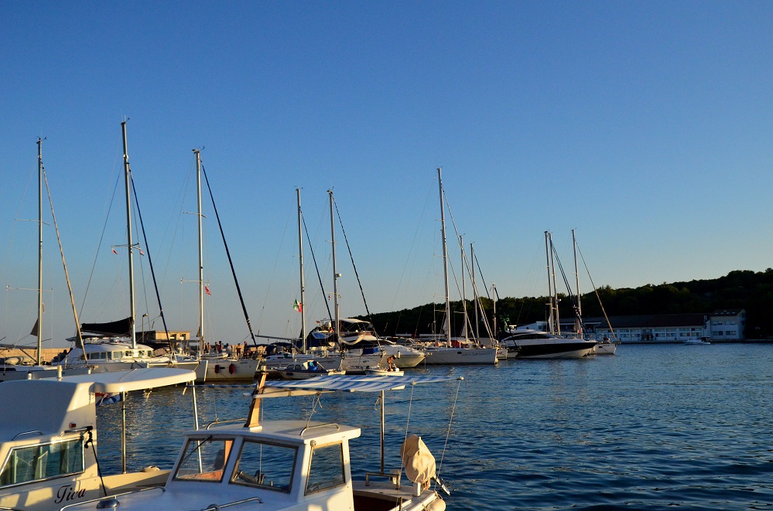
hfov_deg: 53.2
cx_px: 386
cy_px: 256
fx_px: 771
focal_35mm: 36
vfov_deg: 36.7
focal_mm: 24
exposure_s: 1/6400
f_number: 5.6
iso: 2000
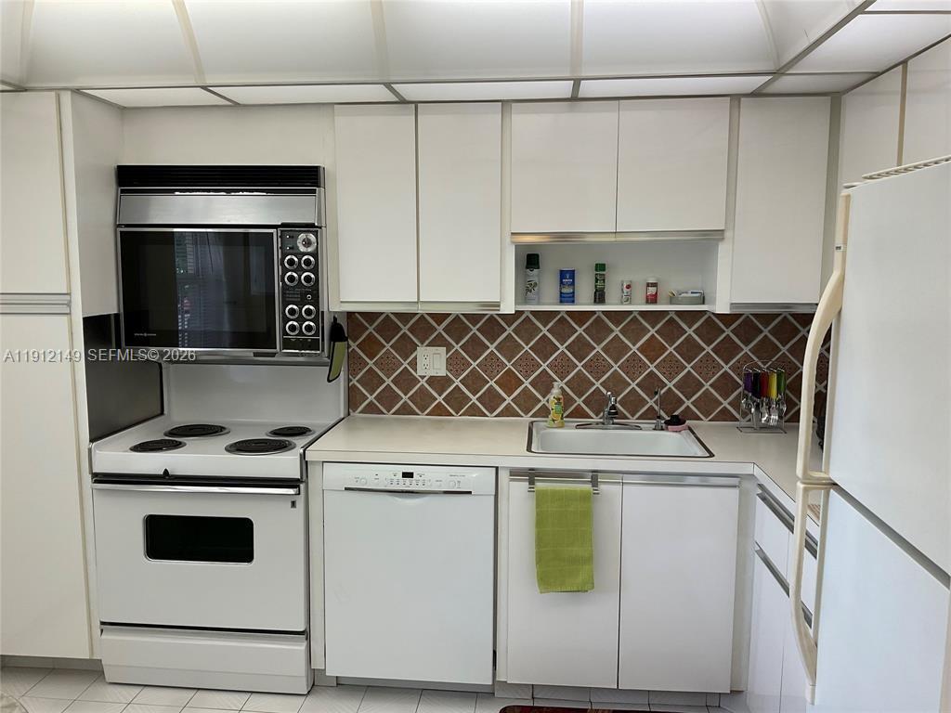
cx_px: 476
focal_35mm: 29
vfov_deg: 48.2
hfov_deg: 61.7
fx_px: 797
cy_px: 356
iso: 50
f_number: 1.8
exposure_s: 1/120
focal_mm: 3
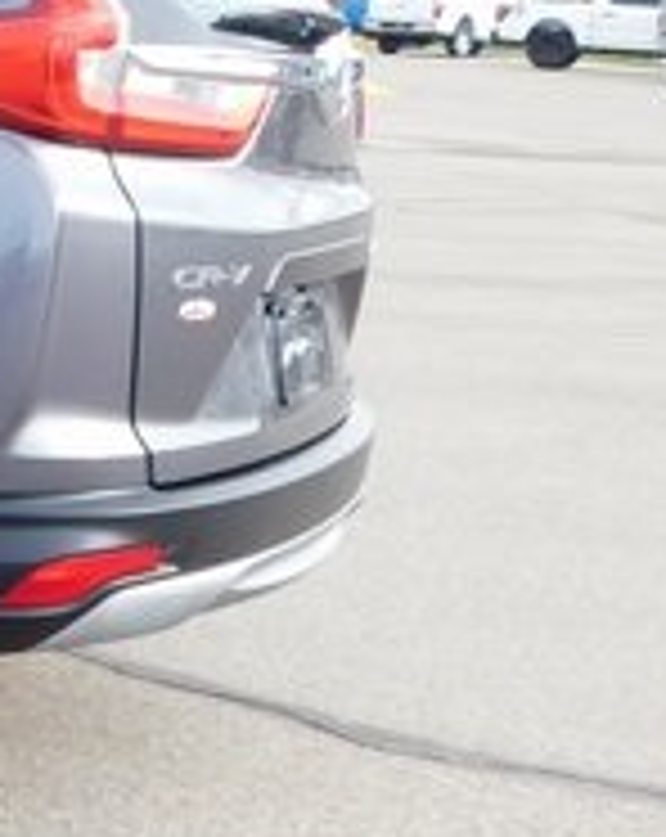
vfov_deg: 19.0
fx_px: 2497
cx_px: -648
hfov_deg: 13.2
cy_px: 356
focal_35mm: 101
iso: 125
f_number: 3.2
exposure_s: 1/320
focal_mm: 5.3
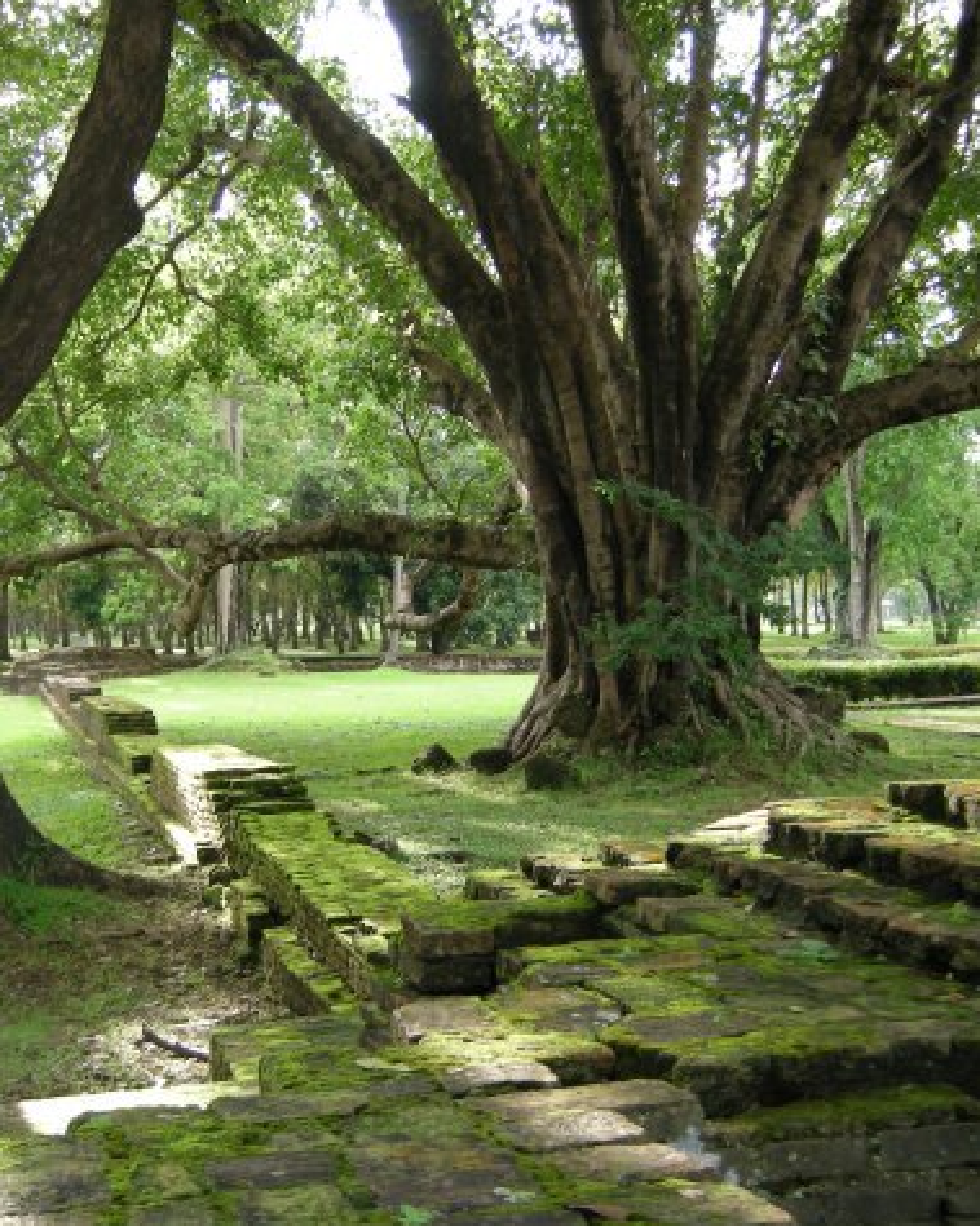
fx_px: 1958
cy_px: 613
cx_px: 453
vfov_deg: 34.8
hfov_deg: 28.1
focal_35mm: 54
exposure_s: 1/51.5
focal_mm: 8.5
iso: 64
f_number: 2.9
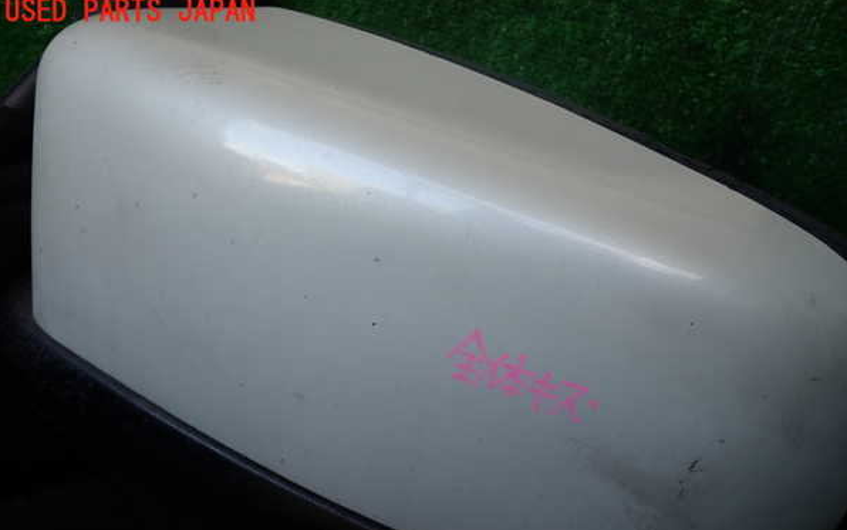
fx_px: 739
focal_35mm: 32
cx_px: 424
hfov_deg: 59.6
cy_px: 314
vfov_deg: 39.3
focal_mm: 5.4
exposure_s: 1/100
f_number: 2.3
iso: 100
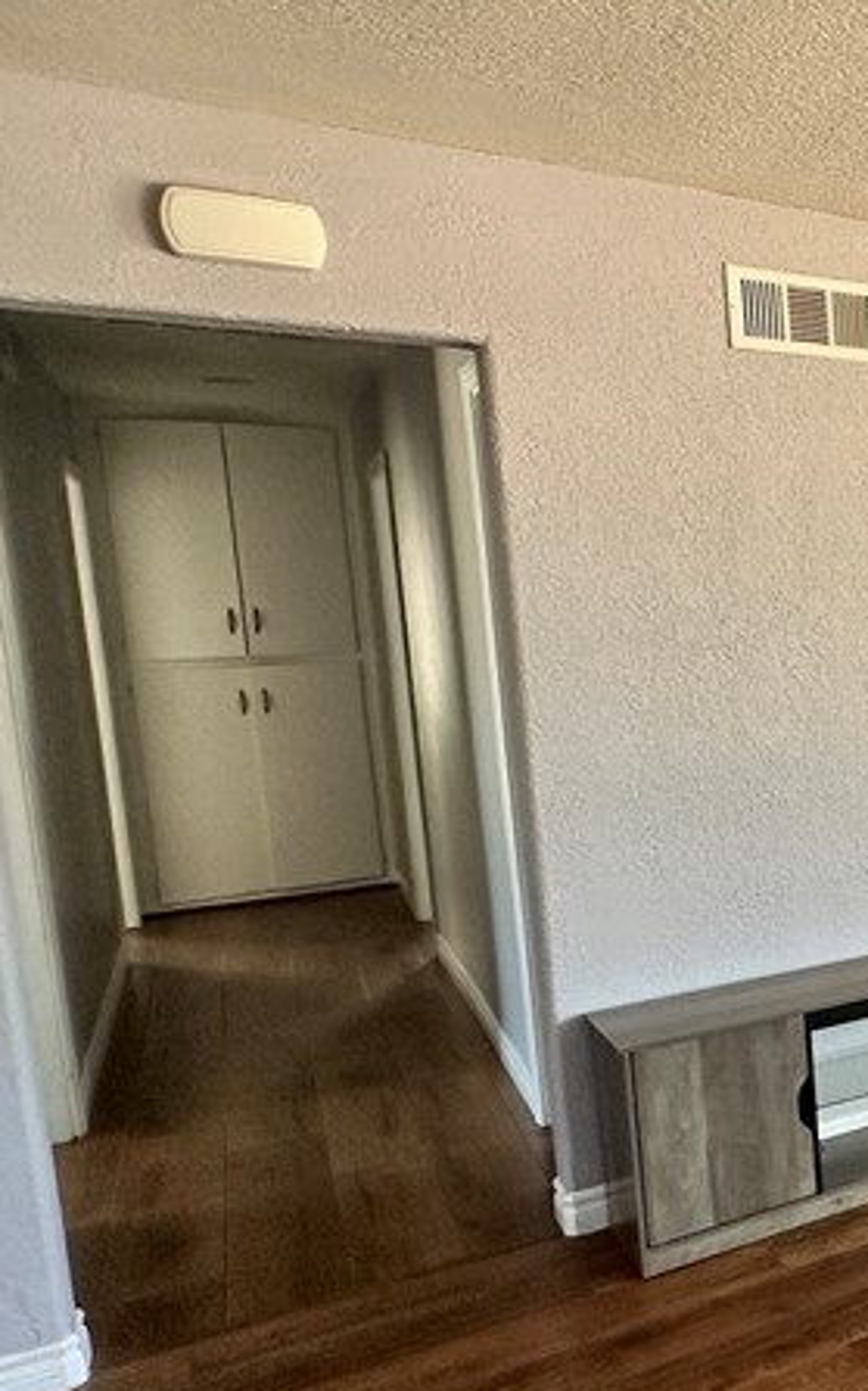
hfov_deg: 22.6
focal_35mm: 34
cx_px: 1537
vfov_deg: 56.7
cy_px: 713
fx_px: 1288
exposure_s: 1/99
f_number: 2.2
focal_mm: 2.22
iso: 125
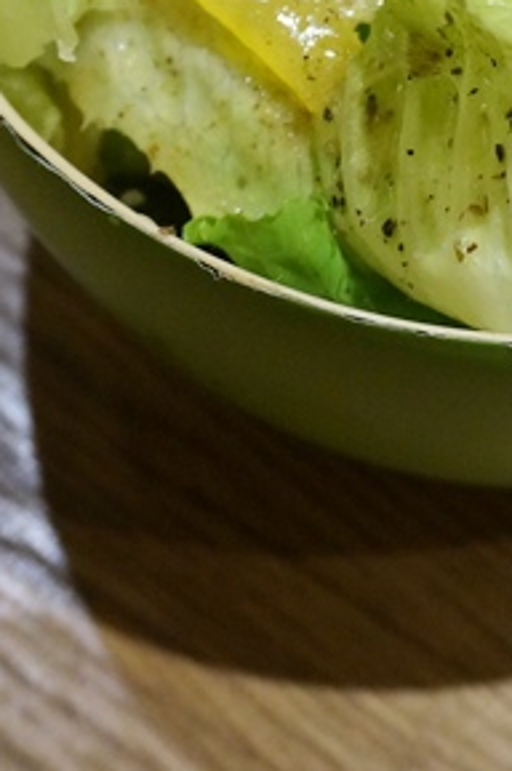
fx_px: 2040
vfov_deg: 19.8
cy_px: -203
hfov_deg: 14.2
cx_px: 424
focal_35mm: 95
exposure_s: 1/80
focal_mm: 23
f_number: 5
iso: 1600
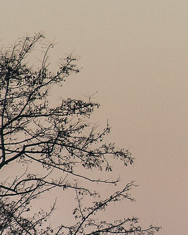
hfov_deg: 1.1
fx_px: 9362
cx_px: 399
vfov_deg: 1.4
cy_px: 47
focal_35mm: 1346
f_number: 7.1
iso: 400
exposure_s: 1/125
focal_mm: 260
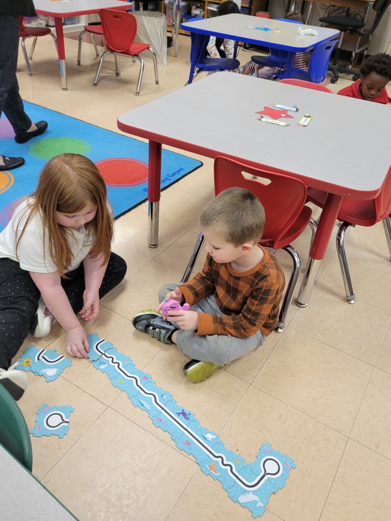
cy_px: 256
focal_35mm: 29
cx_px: 202
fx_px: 437
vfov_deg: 61.6
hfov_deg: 48.2
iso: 250
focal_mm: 5.4
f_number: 1.8
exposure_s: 1/120
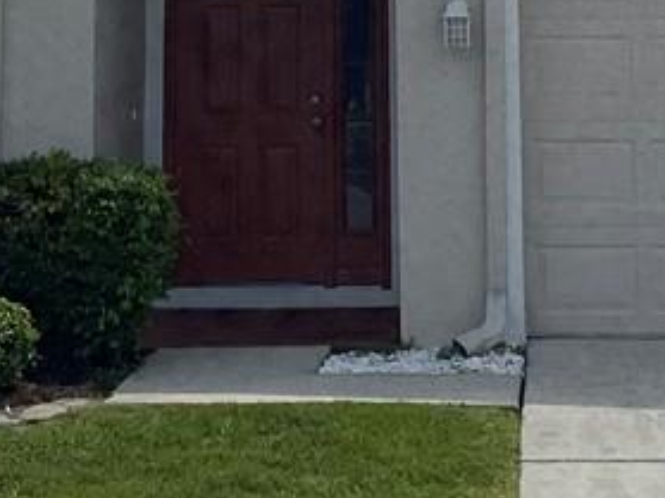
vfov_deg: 9.4
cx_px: 391
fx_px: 2861
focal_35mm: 149
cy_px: -415
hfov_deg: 13.3
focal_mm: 4.25
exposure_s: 1/8197
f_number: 1.8
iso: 32
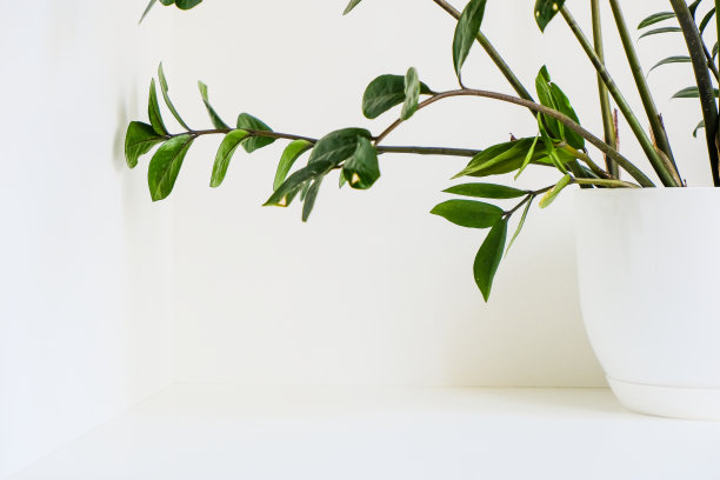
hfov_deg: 29.7
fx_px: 1360
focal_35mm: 68
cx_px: 360
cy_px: 240
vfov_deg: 20.0
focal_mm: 45
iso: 500
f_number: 5.6
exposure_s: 1/100
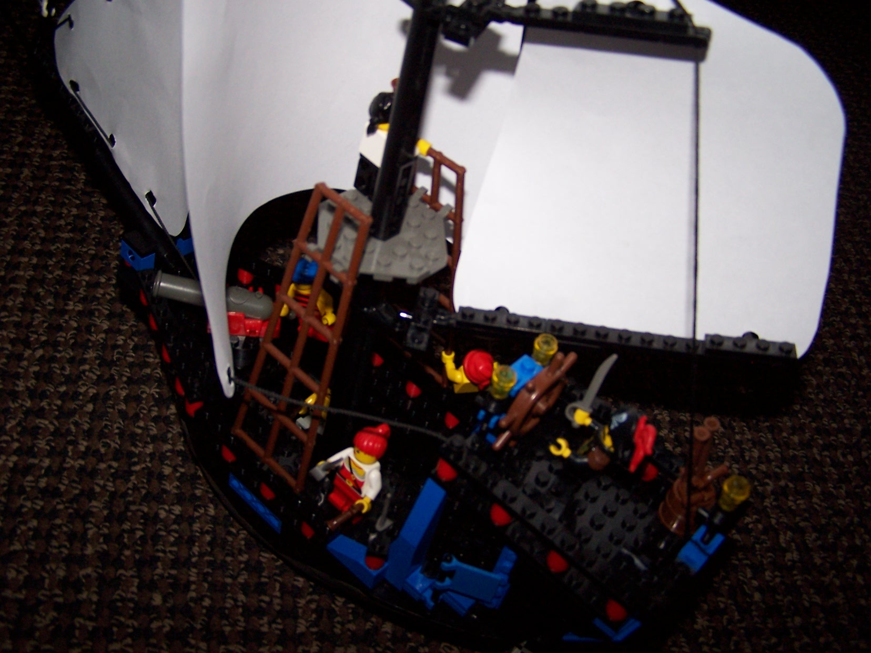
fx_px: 956
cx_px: 436
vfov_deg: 37.7
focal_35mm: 38
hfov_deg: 49.0
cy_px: 326
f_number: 2.8
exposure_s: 1/60
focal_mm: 6.3
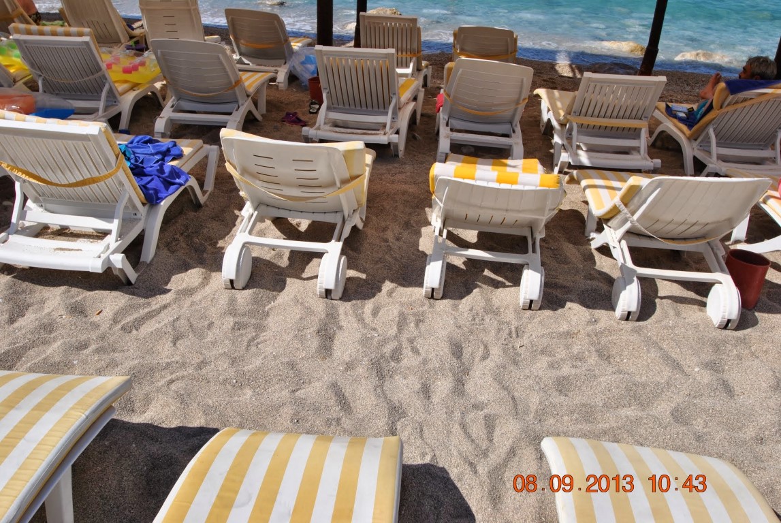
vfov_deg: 37.0
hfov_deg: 53.1
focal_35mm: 36
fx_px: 782
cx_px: 390
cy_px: 262
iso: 100
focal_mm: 24
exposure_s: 1/320
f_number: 9
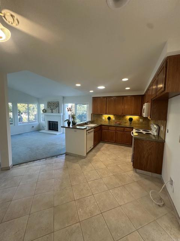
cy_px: 120
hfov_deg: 85.7
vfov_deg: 102.1
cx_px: 90
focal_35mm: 14
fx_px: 97
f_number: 2.2
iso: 200
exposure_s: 1/120
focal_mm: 2.22
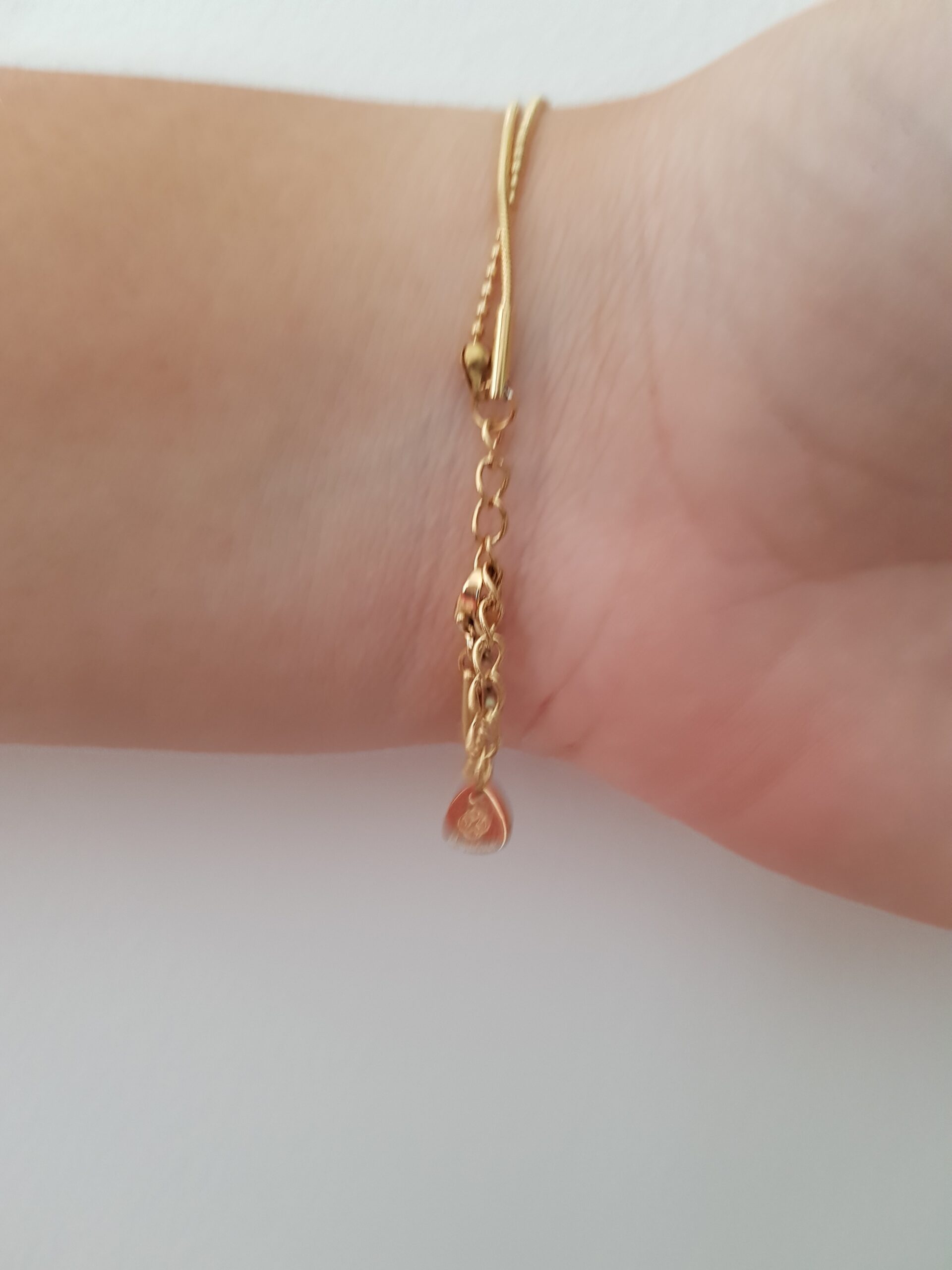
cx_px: 476
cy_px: 635
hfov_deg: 53.1
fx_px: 953
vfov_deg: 67.3
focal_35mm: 26
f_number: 1.7
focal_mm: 4.2
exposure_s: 1/21
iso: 200
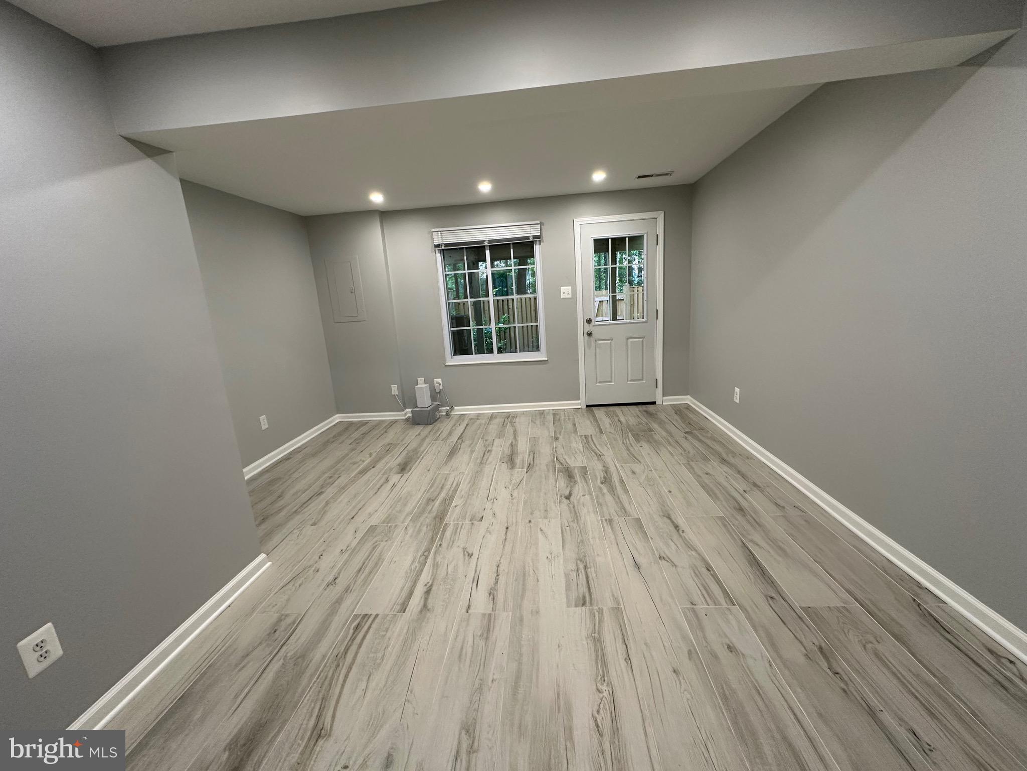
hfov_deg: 102.1
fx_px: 415
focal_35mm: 14
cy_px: 386
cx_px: 514
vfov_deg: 85.7
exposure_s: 1/99
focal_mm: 2.22
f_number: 2.2
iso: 200
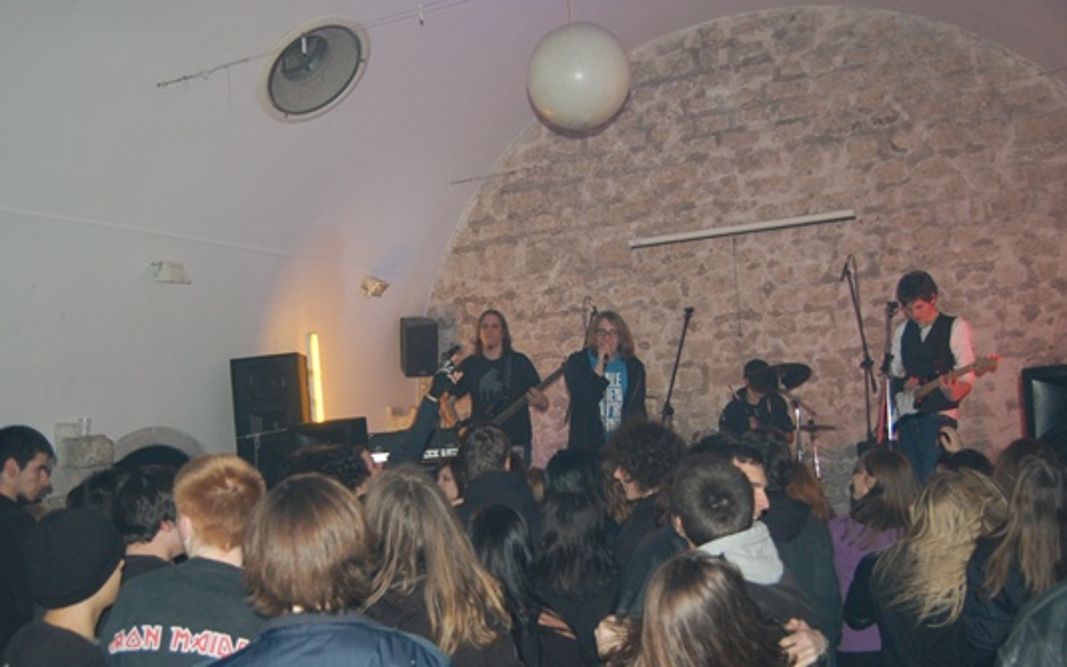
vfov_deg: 38.1
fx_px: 960
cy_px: 413
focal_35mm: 33
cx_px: 490
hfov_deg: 58.1
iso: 400
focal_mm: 18
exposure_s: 1/60
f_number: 3.5
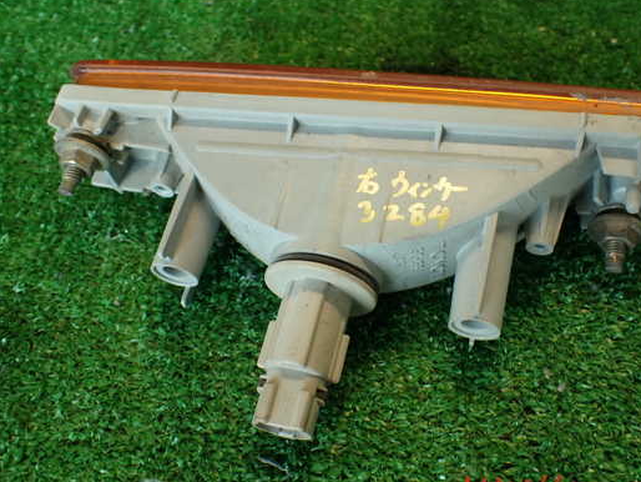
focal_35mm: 35
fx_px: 648
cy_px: 224
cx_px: 373
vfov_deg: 40.7
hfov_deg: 52.4
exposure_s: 1/60
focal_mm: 5.4
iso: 200
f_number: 2.3
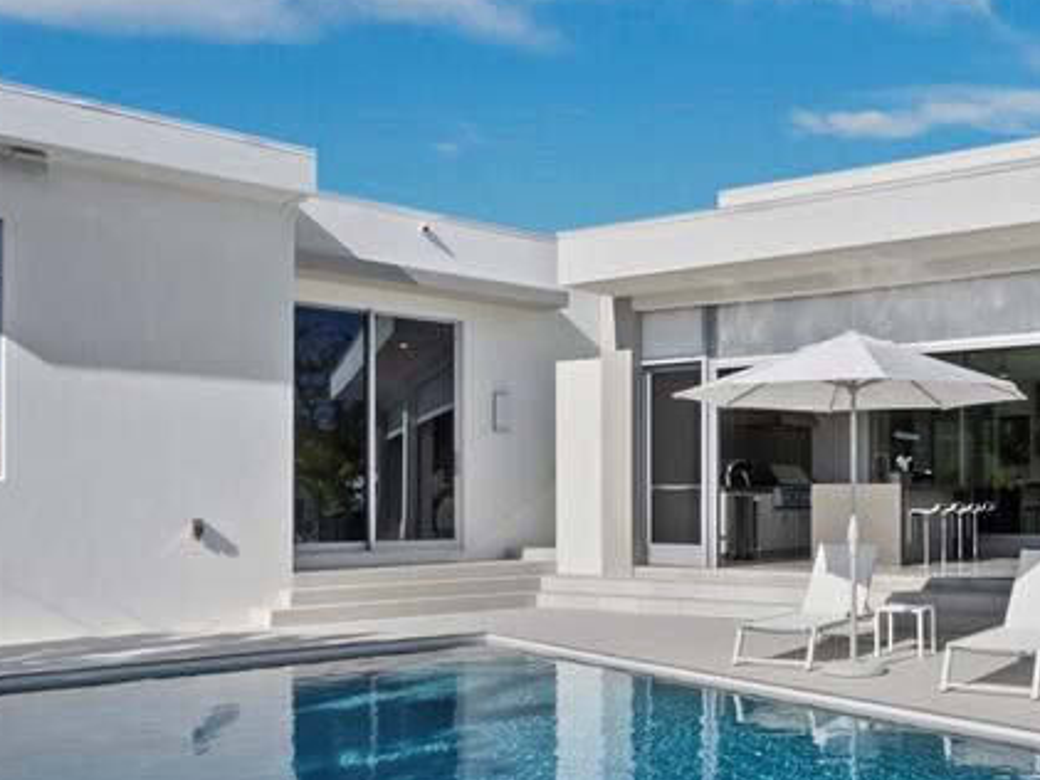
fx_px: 1022
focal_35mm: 34
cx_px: 810
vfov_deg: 41.6
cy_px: 479
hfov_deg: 51.1
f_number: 10
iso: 250
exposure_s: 1/400
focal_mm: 7
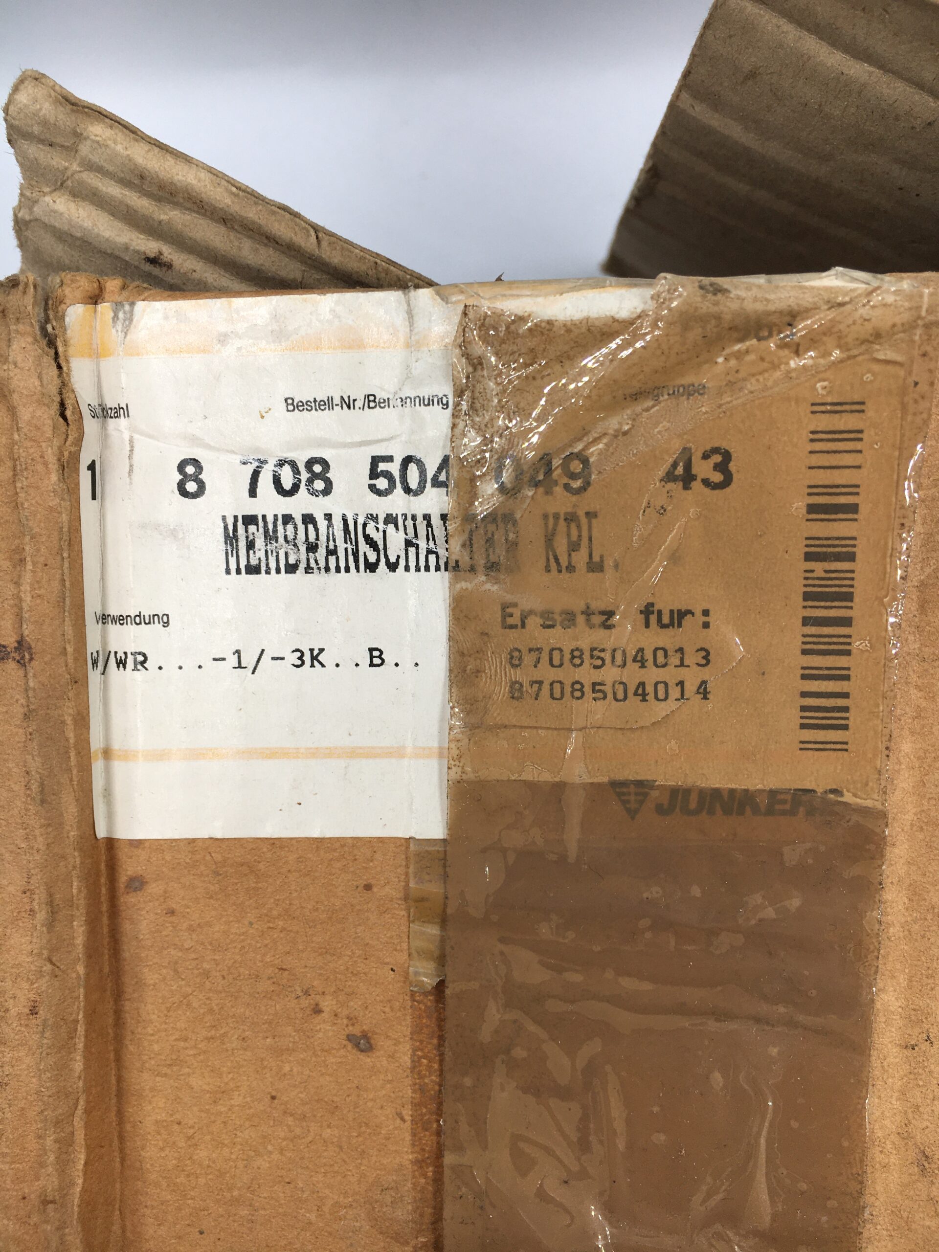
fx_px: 1049
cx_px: 470
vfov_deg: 61.7
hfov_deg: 48.2
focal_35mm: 29
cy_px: 626
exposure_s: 1/430
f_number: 2.2
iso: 25
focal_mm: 4.15
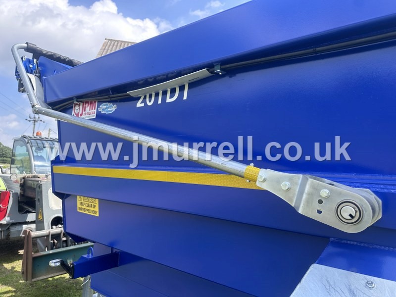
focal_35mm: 24
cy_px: 148
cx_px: 198
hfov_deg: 71.6
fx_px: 275
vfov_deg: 56.8
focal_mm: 6.86
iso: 80
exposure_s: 1/1183
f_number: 1.78
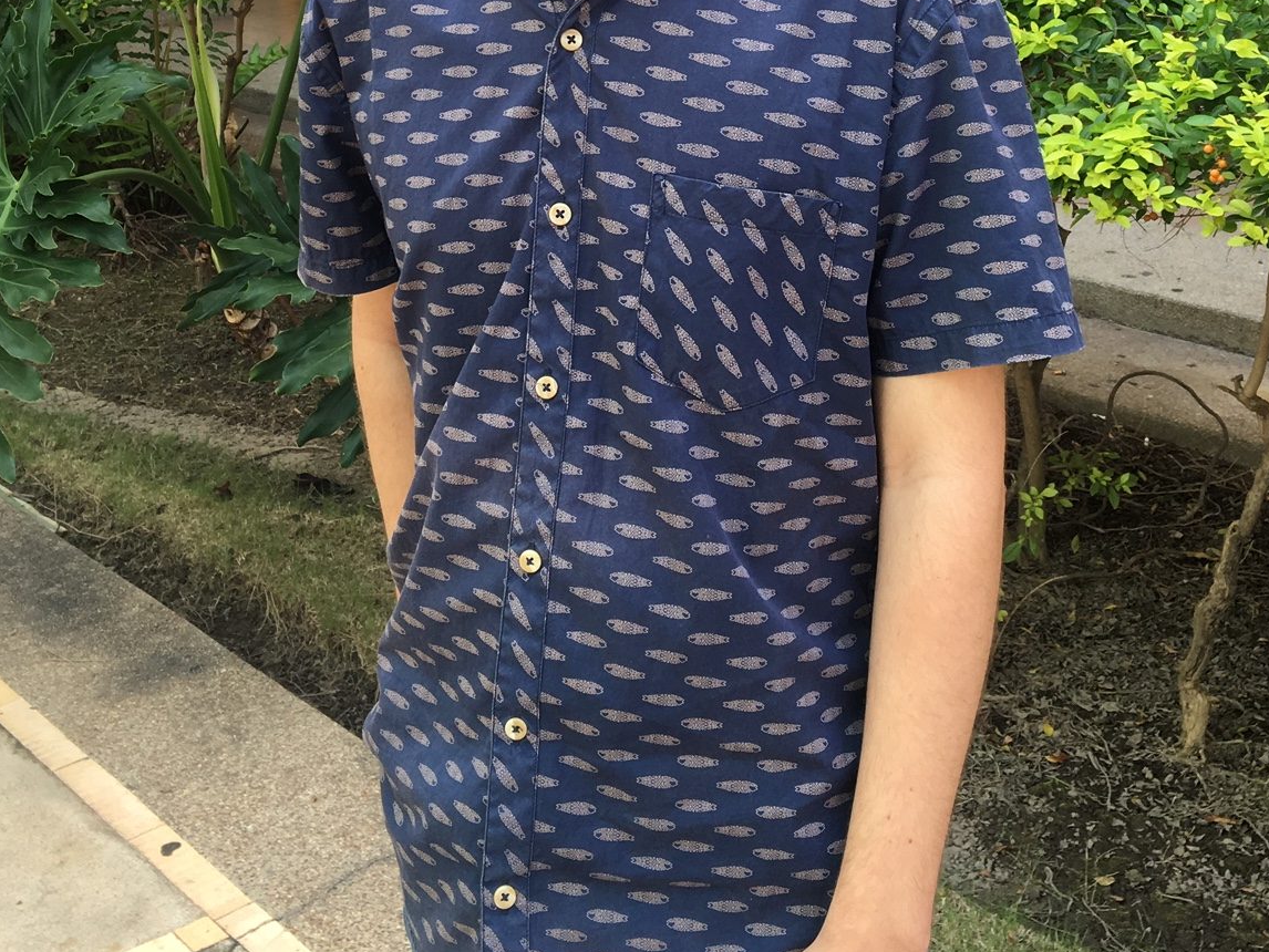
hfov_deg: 37.5
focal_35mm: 51
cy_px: 53
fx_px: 1870
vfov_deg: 27.3
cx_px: 587
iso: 25
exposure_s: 1/122
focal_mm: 4.15
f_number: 2.2
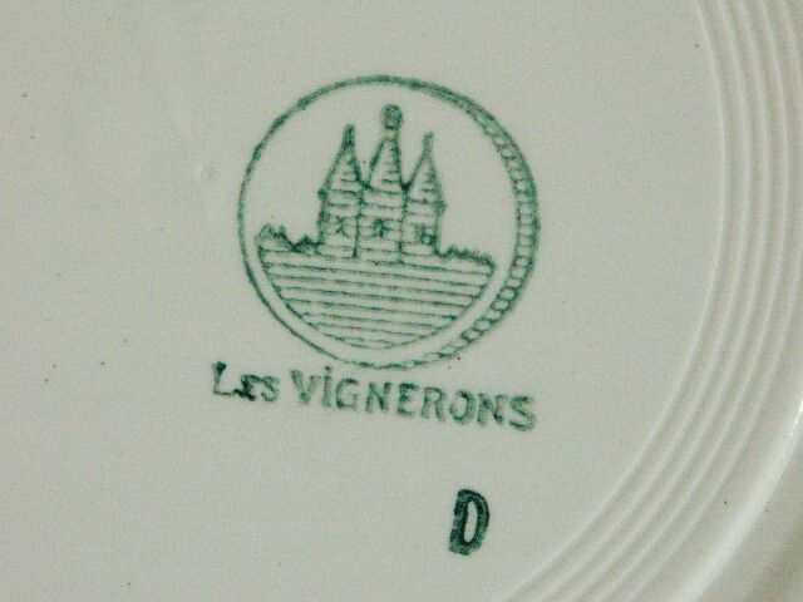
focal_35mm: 200
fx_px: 4639
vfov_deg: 7.4
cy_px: 301
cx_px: 402
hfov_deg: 9.9
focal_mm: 50.69
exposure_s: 1/500
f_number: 5
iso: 400
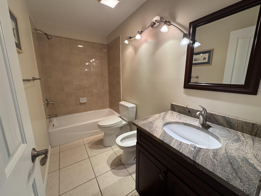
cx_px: 130
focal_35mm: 14
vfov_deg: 85.7
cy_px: 98
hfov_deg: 102.1
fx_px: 106
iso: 250
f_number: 2.2
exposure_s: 1/120
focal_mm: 2.22
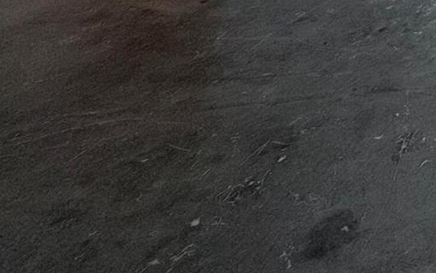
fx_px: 713
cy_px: -376
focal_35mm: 60
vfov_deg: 14.5
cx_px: 844
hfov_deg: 20.0
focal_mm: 2.22
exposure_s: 1/222
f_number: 2.2
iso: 64
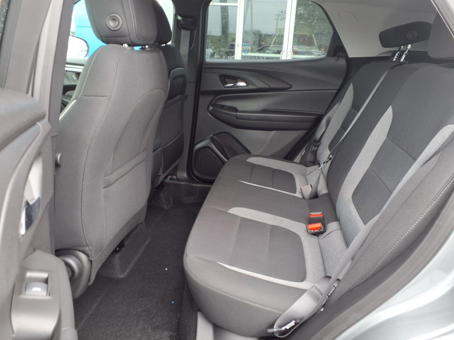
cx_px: 227
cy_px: 170
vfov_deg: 51.4
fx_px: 354
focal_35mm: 27
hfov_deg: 65.3
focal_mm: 3.58
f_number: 1.9
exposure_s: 1/60.2
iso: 40
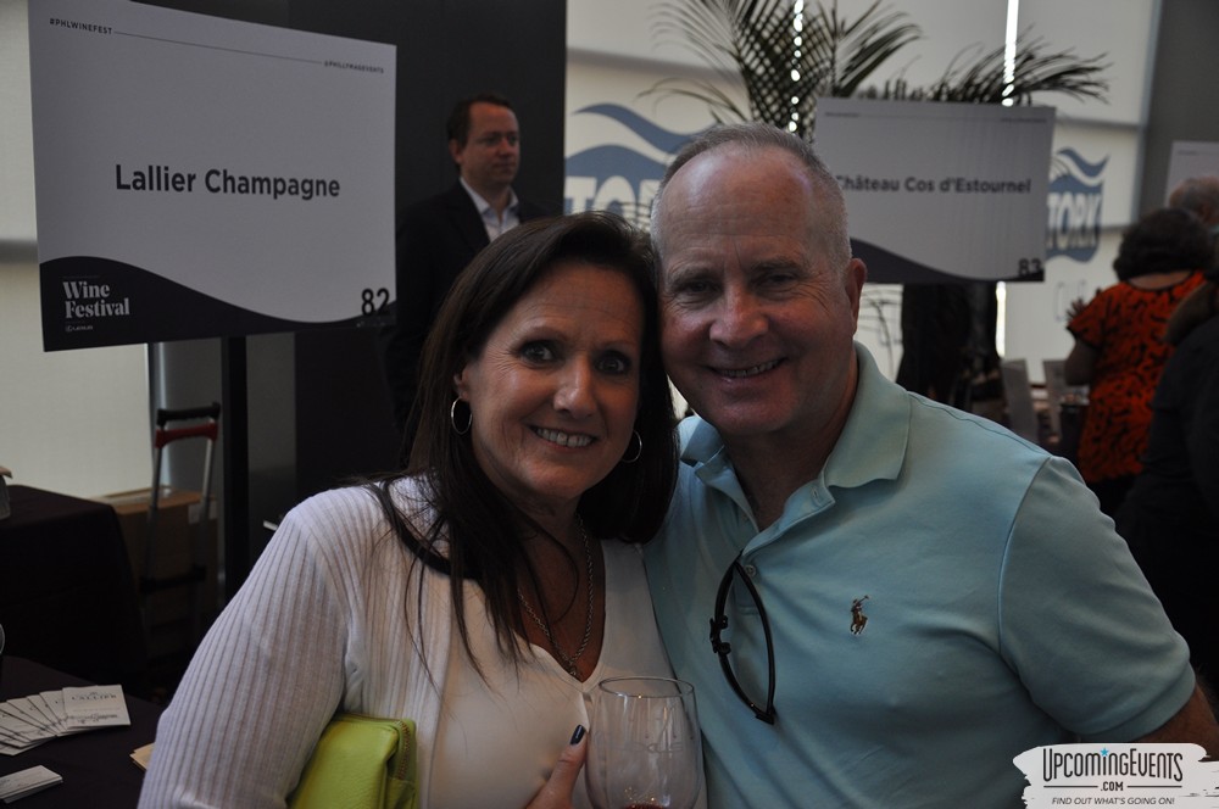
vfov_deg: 29.8
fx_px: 1522
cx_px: 610
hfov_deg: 43.7
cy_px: 404
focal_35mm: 45
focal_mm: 30
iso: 400
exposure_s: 1/60
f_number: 5
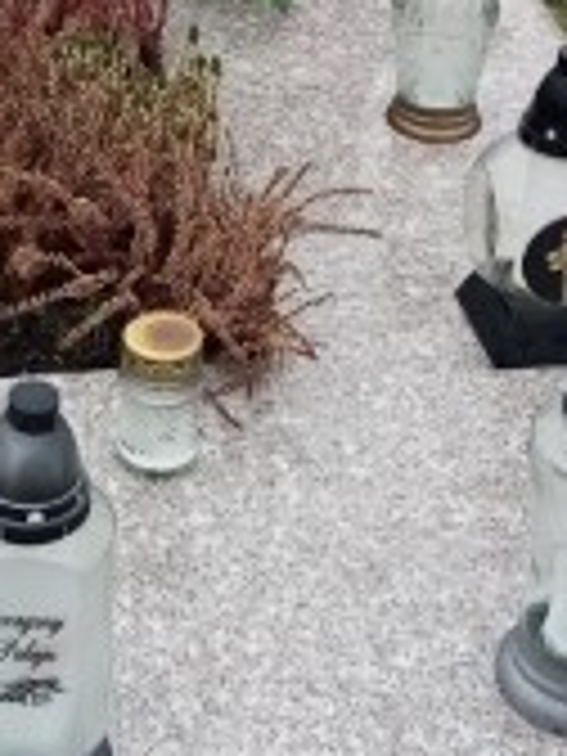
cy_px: 54
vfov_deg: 19.4
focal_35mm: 99
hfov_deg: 14.9
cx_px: 171
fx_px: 2162
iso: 108
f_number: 1.8
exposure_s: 1/146
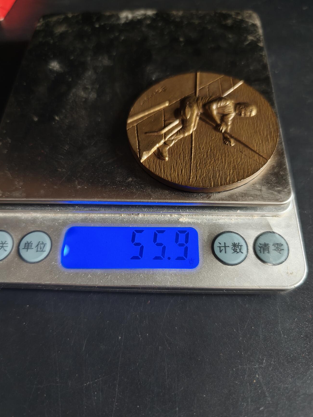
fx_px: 289
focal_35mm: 24
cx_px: 158
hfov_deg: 56.8
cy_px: 216
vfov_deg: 71.6
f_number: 1.6
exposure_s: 1/50
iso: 400
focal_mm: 6.06
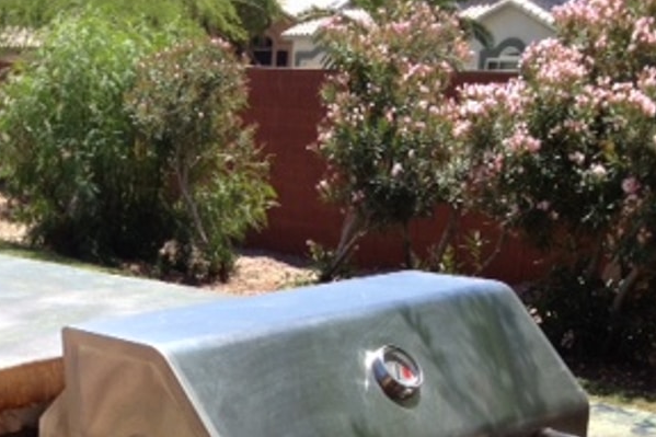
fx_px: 1476
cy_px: 511
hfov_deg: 24.3
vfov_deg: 16.2
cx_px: 48
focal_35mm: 81
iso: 64
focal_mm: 4.28
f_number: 2.4
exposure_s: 1/1022
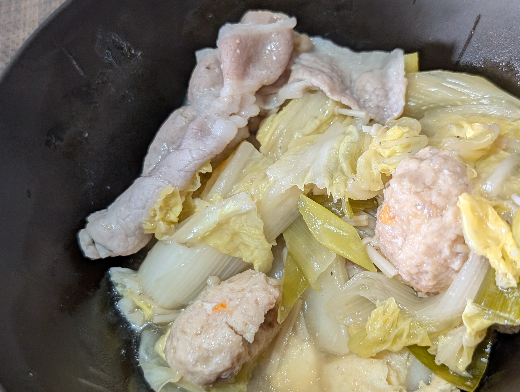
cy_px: 196
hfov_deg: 38.9
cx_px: 260
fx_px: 737
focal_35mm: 49
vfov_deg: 29.7
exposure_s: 1/23.8
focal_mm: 6.9
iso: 118
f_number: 1.68
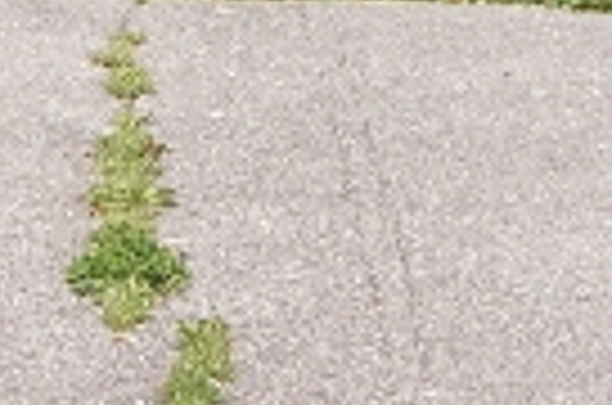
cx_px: 382
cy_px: -295
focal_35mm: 298
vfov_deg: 4.5
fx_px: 5058
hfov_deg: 6.9
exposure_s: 1/160
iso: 200
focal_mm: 45
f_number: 16
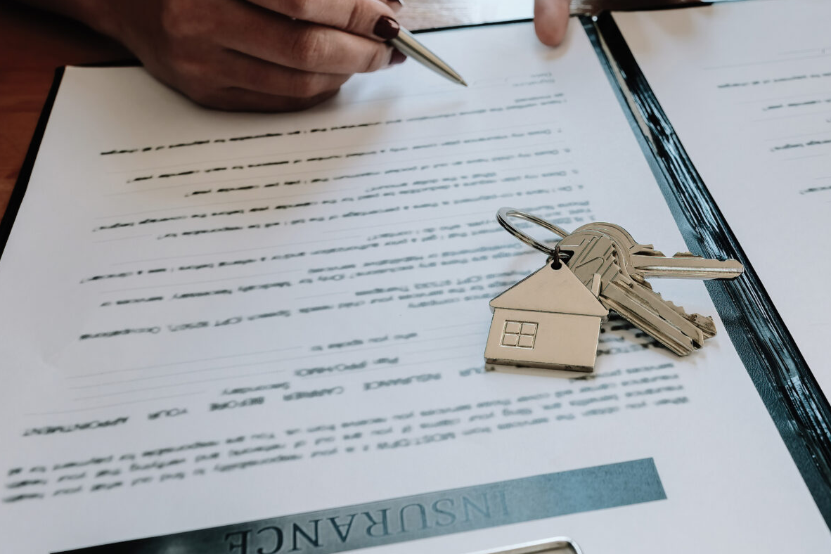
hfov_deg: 37.5
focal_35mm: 52
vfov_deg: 25.6
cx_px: 598
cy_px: 122
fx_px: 1200
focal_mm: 21.3
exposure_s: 1/100
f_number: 5.6
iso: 500
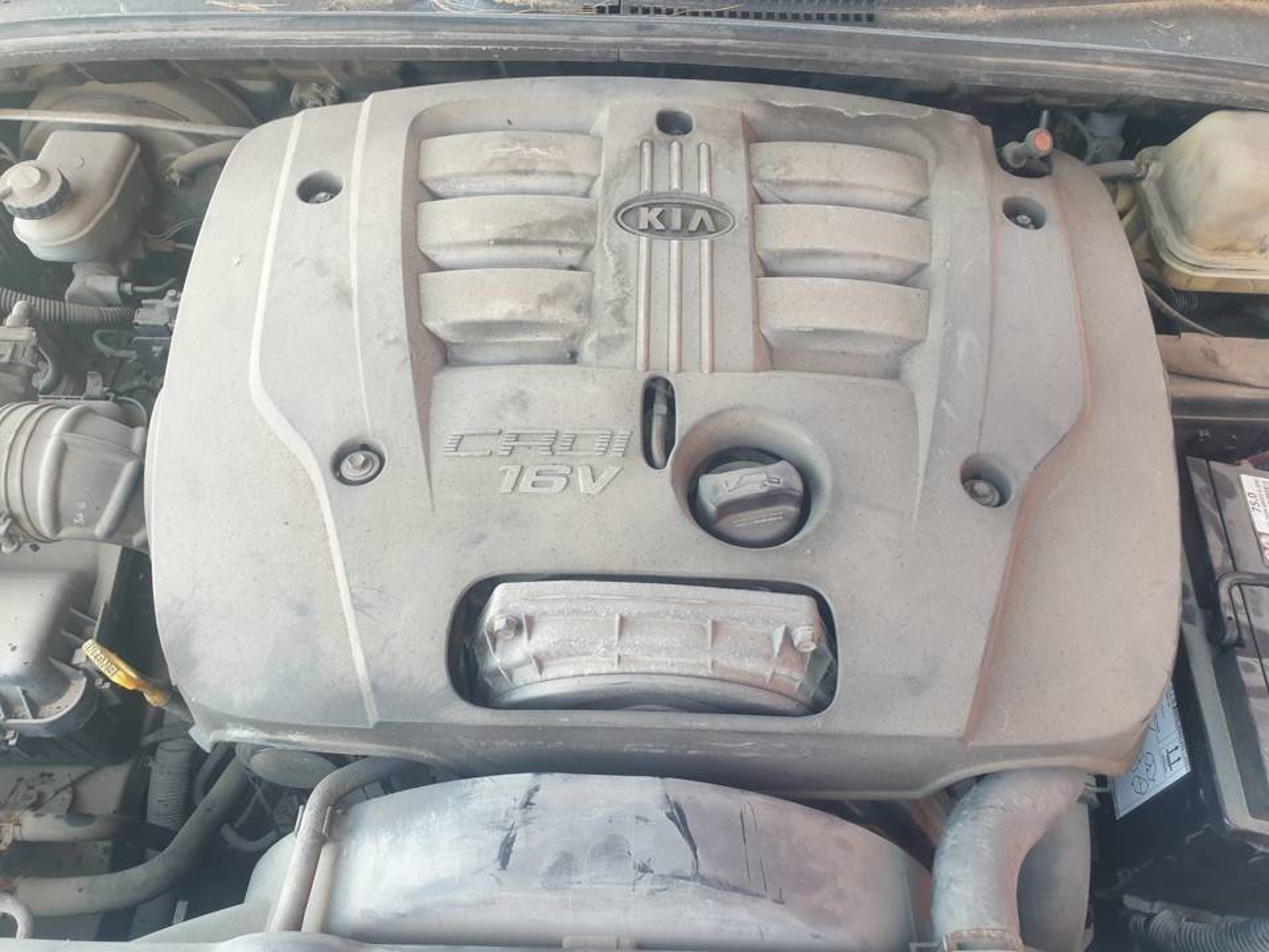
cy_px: 476
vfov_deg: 53.1
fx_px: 953
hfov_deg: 67.3
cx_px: 634
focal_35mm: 26
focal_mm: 4.3
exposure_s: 1/50
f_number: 2.4
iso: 80
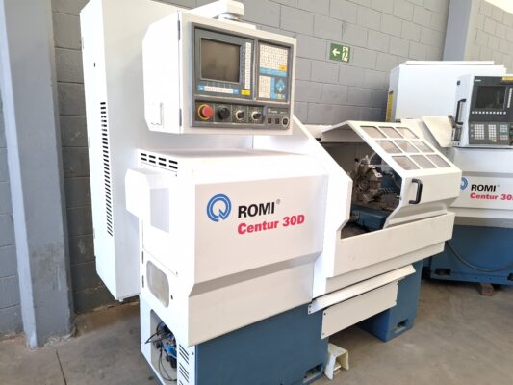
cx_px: 256
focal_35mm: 23
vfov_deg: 58.9
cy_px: 192
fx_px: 341
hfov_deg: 73.9
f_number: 1.8
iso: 250
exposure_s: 1/40
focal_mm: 5.54
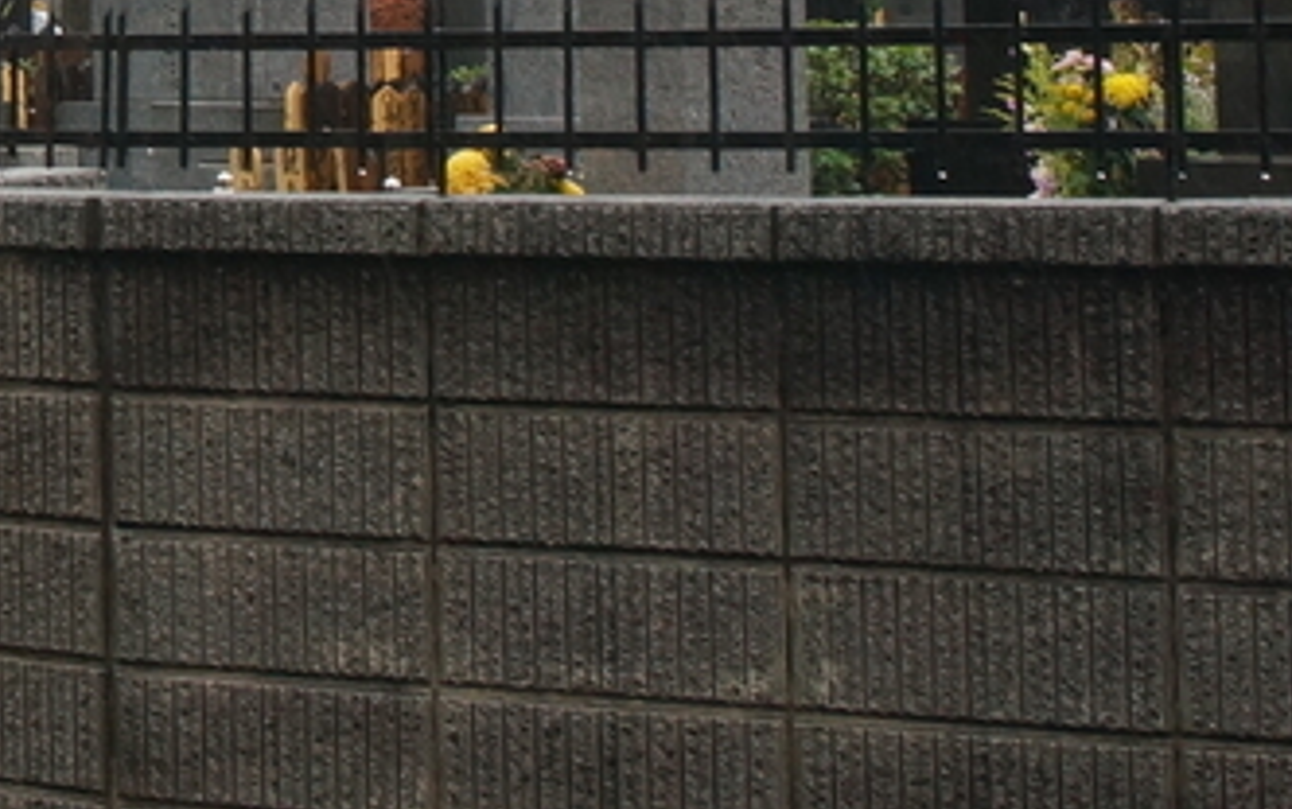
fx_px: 4082
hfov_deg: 16.8
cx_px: -463
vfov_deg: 11.0
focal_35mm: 116
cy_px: -266
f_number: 10
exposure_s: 1/60
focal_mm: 21
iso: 400
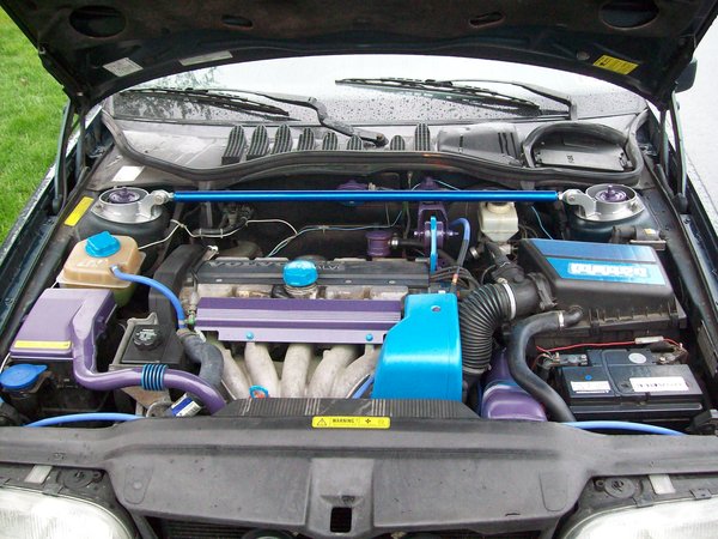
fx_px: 747
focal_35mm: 36
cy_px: 270
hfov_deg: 51.4
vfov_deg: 39.7
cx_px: 359
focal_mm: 6
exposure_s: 1/115
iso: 200
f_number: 2.7
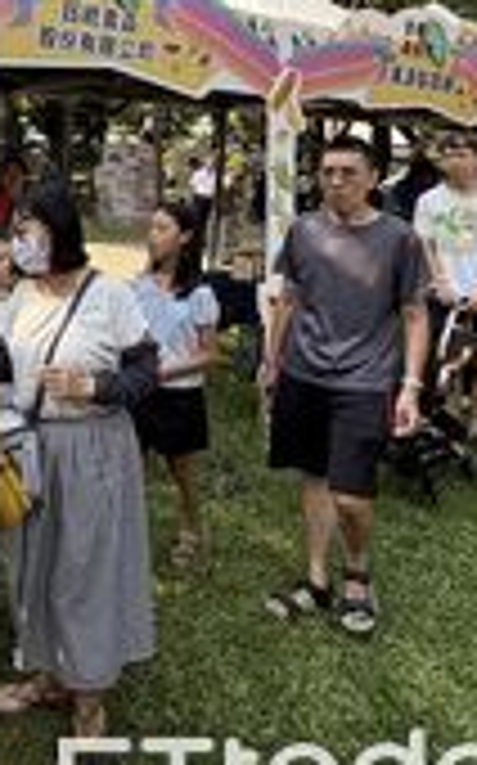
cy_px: 194
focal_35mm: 35
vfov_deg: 52.9
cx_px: -22
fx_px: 729
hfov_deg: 32.6
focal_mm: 2.22
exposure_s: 1/342
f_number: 2.2
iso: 64
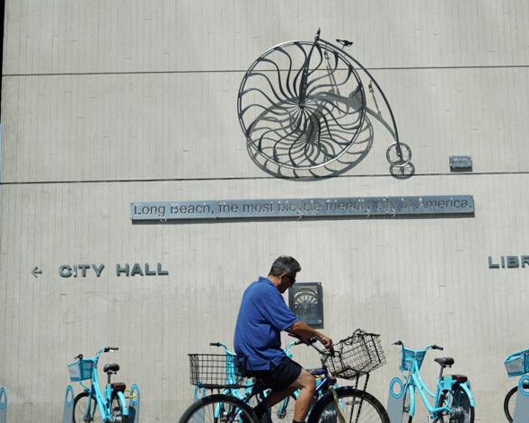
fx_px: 892
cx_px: 316
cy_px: 226
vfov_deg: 26.7
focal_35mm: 57
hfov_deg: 32.9
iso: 100
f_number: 8
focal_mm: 38
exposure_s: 1/640
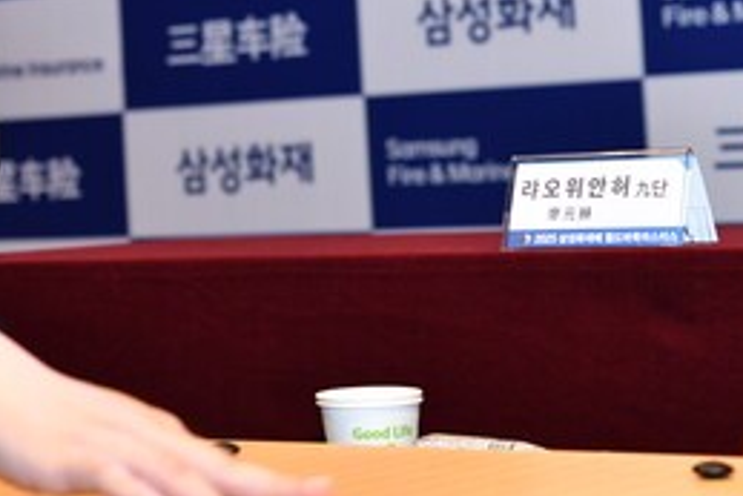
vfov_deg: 9.8
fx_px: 2870
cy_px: 17
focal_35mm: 139
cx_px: 29
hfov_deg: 14.5
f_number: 3.5
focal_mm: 60
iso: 1250
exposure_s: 1/100
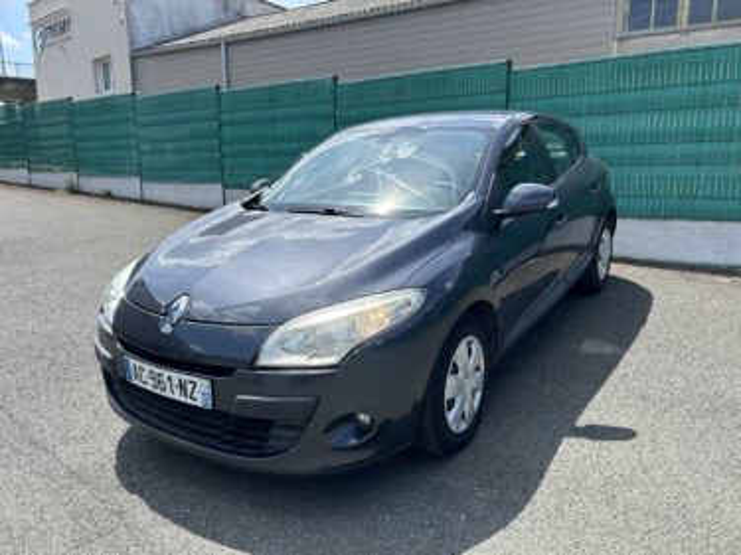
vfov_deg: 53.0
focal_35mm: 26
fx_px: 556
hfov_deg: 67.3
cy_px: 278
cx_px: 370
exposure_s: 1/2457
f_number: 1.5
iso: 50
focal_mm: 5.7
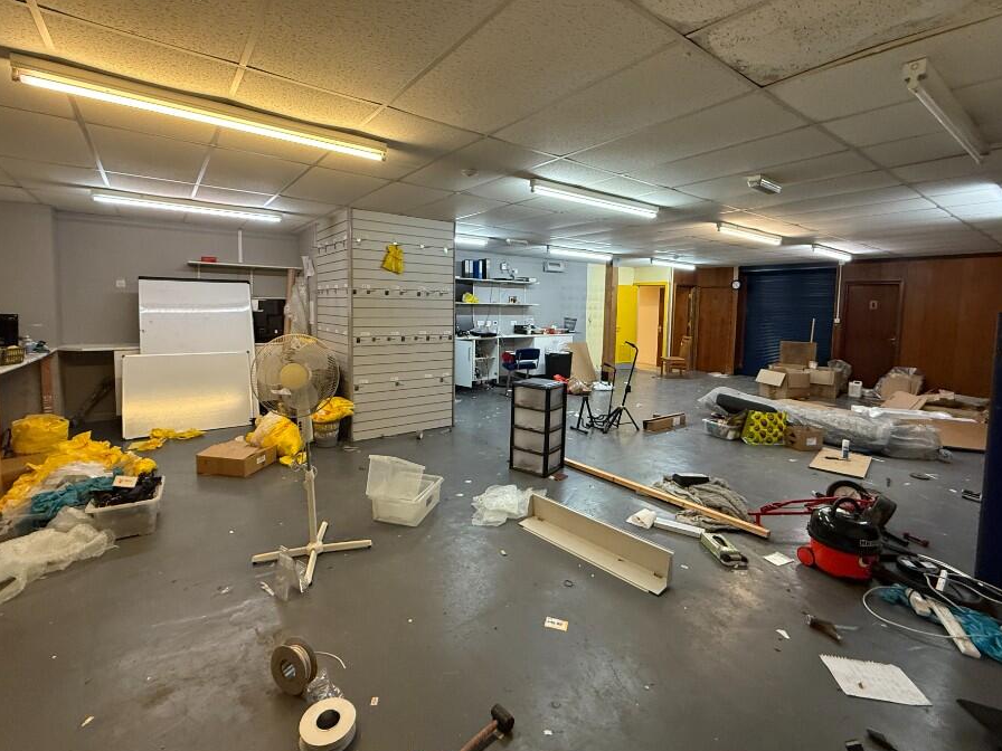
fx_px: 463
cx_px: 497
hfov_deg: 94.5
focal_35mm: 16
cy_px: 339
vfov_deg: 77.9
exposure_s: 1/50
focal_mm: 2.22
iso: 250
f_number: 2.2
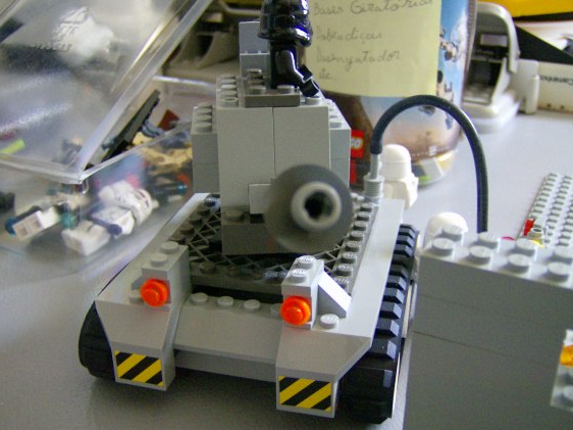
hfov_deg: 45.8
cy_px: 212
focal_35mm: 41
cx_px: 279
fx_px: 678
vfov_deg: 35.1
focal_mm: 6
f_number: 2.8
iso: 200
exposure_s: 1/2.54
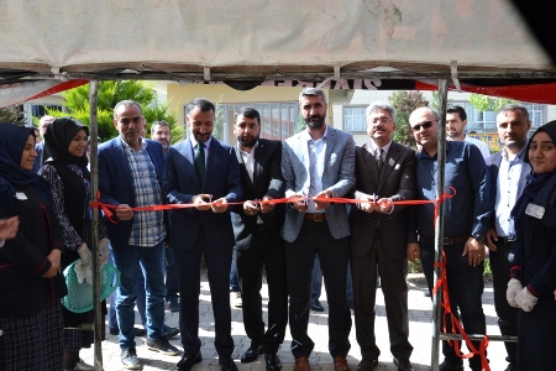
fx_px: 510
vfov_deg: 40.0
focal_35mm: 33
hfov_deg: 57.2
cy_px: 186
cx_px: 278
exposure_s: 1/125
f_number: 5.6
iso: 180
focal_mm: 22
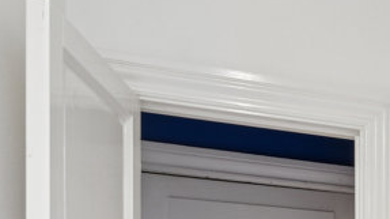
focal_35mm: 73
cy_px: 389
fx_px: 754
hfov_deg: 20.8
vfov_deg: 14.6
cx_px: 688
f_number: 8
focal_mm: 12
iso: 200
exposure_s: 1/8
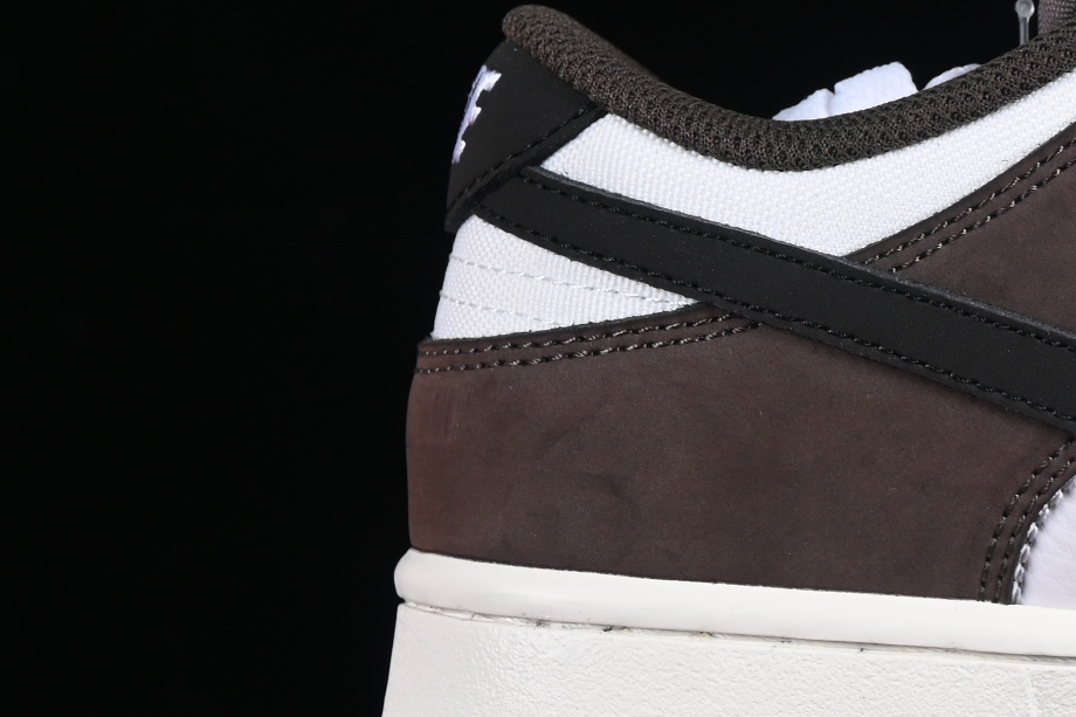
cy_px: 174
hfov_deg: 8.9
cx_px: 1504
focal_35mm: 227
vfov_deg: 6.0
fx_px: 6783
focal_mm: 50
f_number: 7.1
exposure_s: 1/60
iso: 160
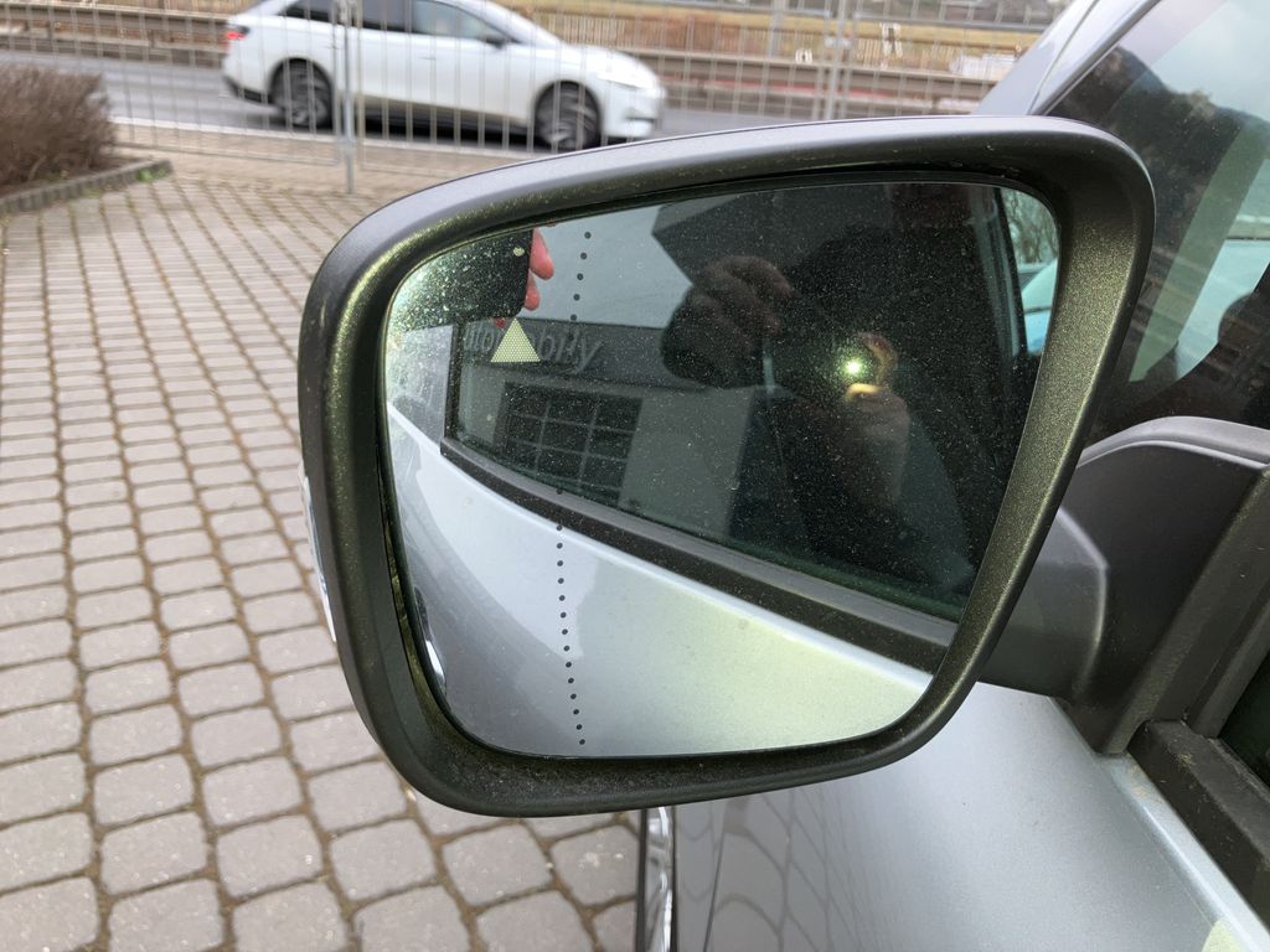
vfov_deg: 49.7
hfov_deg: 63.4
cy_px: 476
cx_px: 635
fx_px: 1027
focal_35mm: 28
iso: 20
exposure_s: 1/77
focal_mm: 3.99
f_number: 1.8
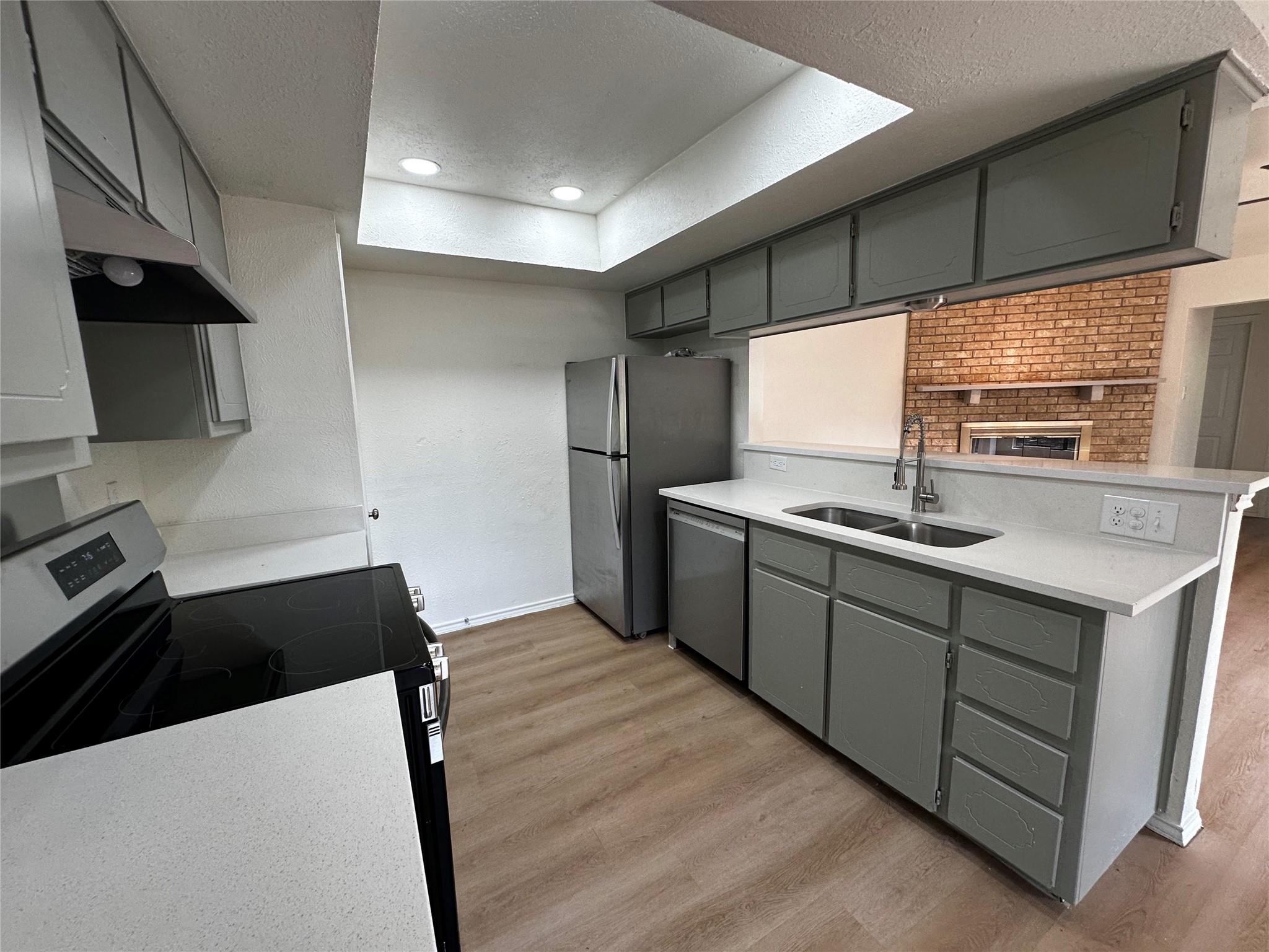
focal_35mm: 14
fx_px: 513
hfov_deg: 102.1
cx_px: 634
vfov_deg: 85.7
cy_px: 476
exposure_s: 1/120
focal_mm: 2.22
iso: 125
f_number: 2.2
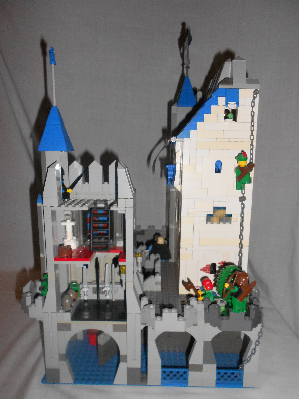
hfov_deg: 51.4
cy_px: 207
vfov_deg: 65.3
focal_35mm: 27
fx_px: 311
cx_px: 152
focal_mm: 4.6
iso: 200
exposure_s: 1/25
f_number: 8
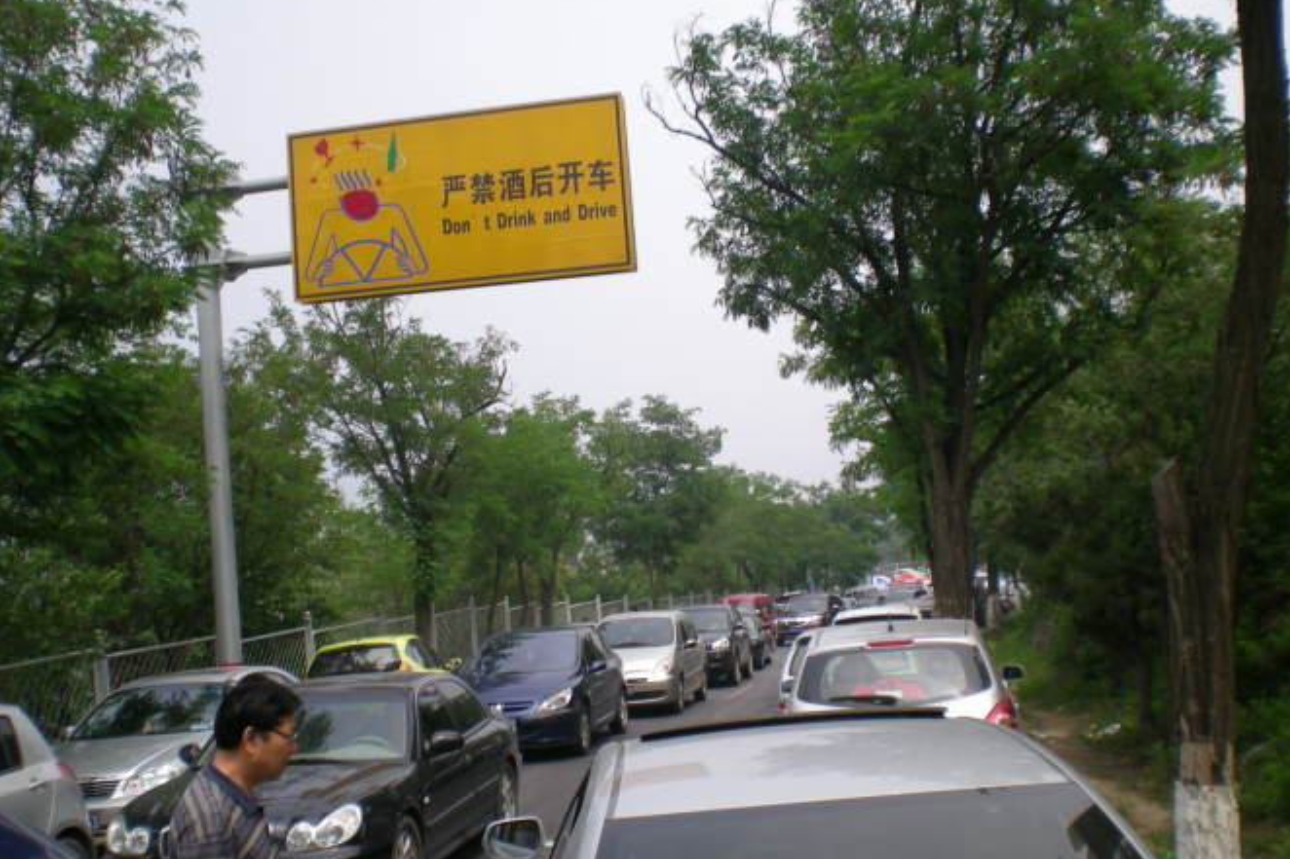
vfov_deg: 33.4
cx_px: 651
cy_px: 445
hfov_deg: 48.5
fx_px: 1433
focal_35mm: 40
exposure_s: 1/252
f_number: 4.6
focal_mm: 6.3
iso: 50
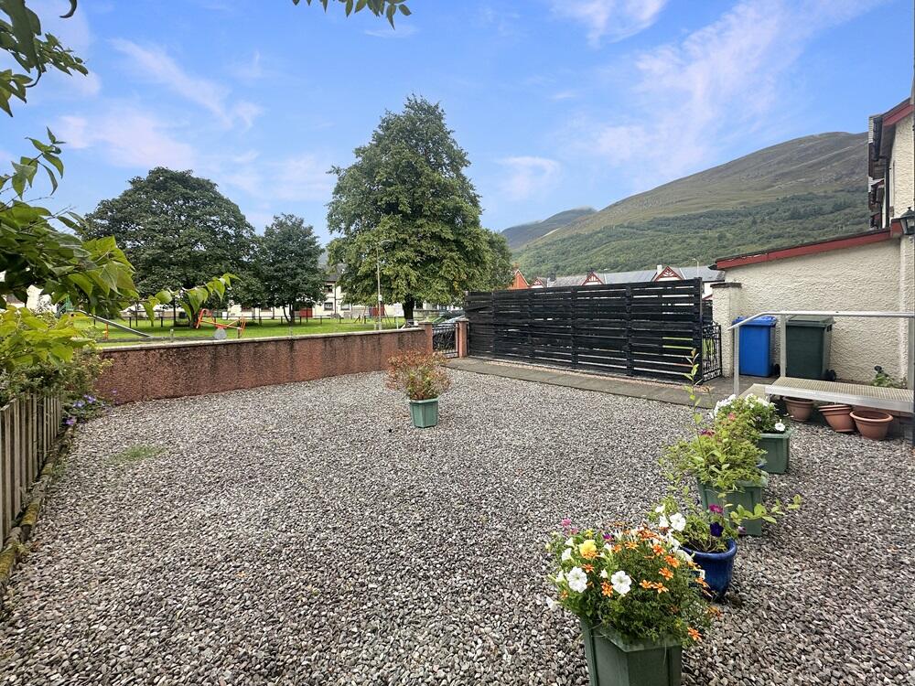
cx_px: 458
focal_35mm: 14
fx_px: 370
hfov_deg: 102.1
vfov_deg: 85.7
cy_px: 343
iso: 50
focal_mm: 2.22
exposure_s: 1/1335
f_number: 2.2
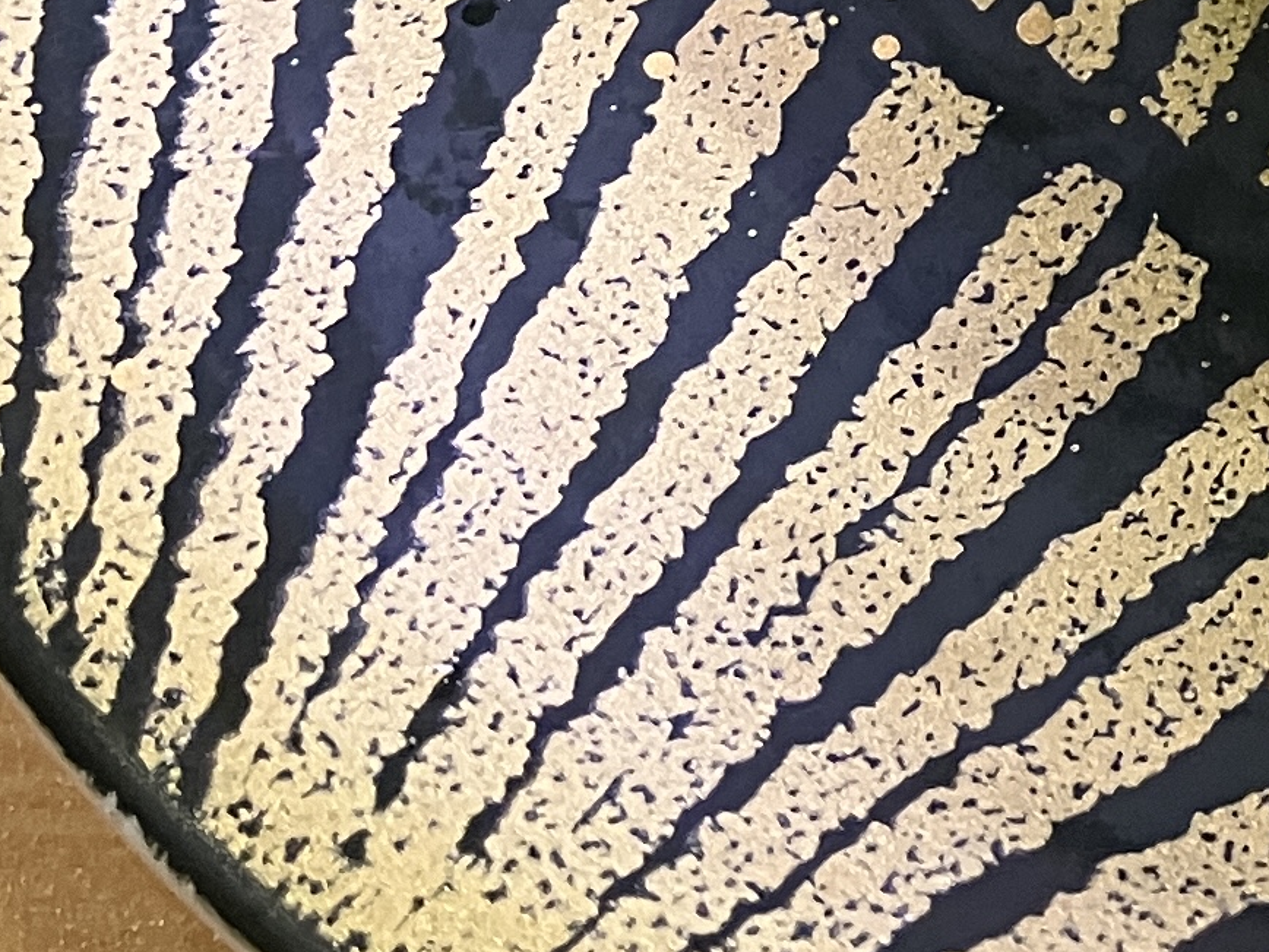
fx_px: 4766
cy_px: -643
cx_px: 1965
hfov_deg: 14.1
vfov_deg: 10.8
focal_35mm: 130
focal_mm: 3.99
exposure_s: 1/60
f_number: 1.8
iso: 160
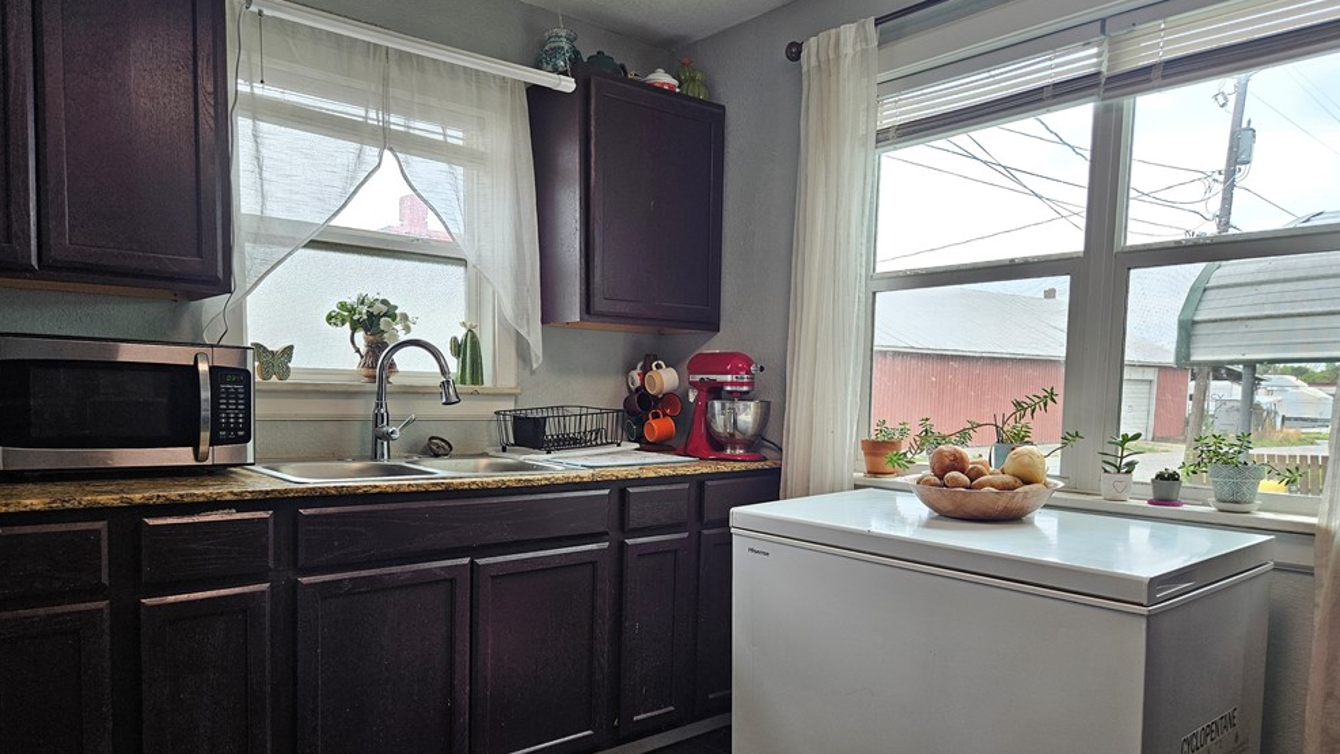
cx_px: 656
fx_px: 924
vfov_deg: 44.2
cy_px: 448
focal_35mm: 26
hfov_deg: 71.9
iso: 80
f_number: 1.8
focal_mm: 5.4
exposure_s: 1/120
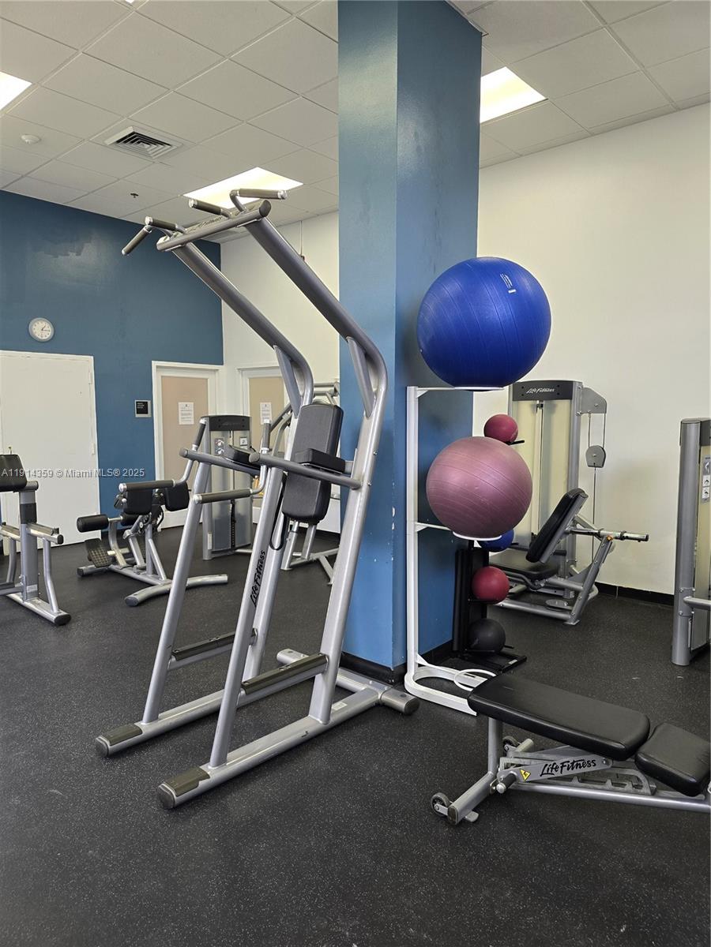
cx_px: 356
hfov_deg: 58.9
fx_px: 630
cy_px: 474
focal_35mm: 23
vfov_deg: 73.9
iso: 160
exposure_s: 1/120
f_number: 1.7
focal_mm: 6.3
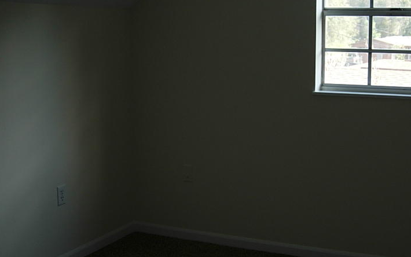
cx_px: 275
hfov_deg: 36.5
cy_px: 127
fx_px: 616
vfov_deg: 23.6
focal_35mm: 55
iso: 50
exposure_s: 1/55.3
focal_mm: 7.5
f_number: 2.7
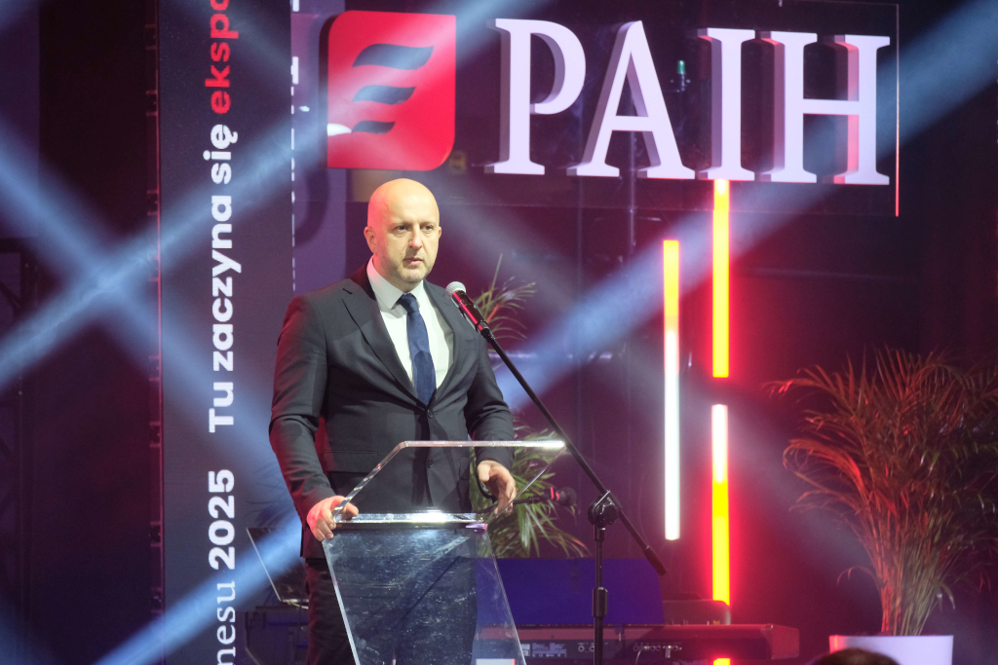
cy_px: 332
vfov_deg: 5.0
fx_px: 7569
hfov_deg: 7.5
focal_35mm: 273
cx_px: 499
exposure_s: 1/100
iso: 2500
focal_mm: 181.9
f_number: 6.4
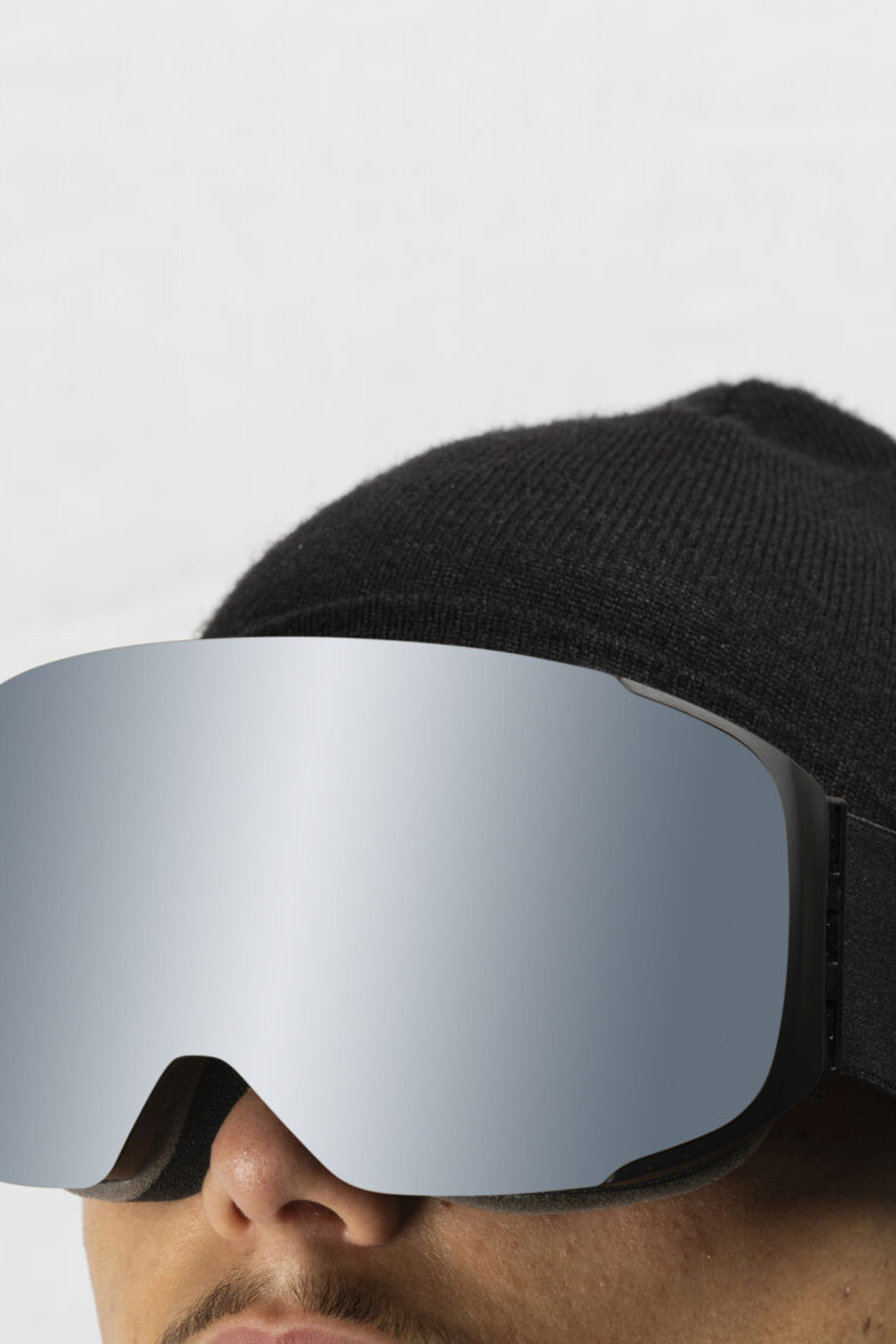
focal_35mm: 145
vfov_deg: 14.0
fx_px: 5411
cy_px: 1274
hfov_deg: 9.5
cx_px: 446
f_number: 8
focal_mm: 66
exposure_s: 1/125
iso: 100
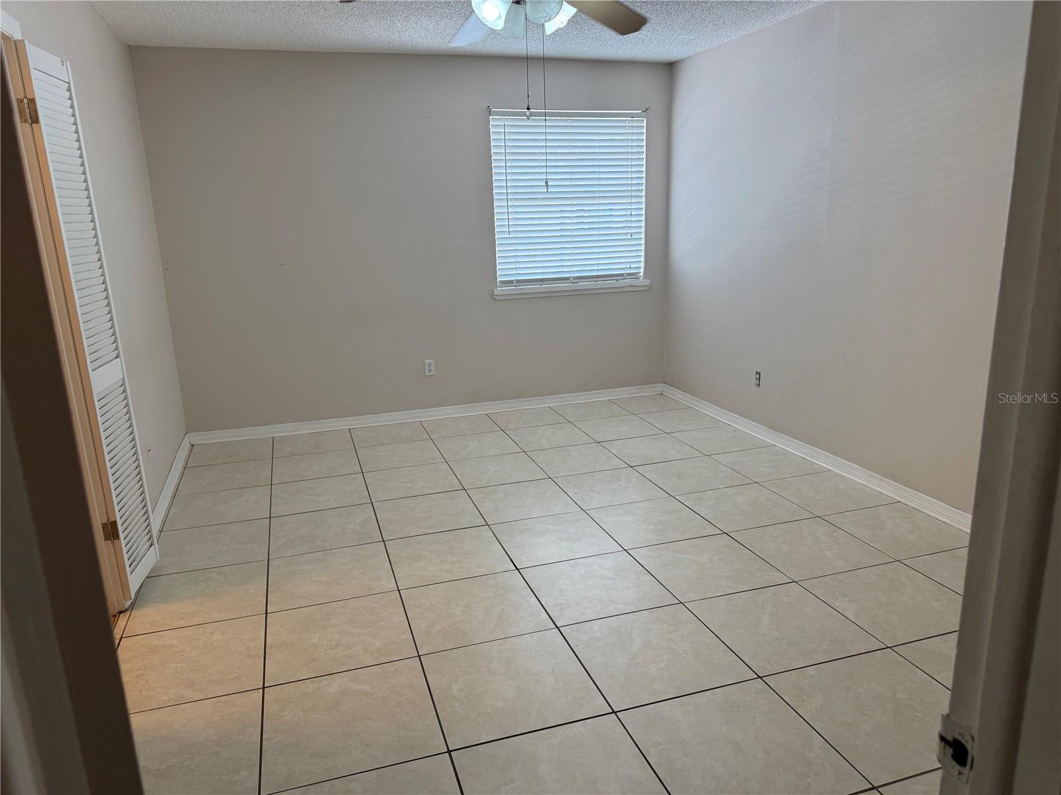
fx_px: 736
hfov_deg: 71.6
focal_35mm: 24
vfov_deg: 56.8
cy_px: 398
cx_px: 530
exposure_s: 1/162
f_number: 1.78
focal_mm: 6.76
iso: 125
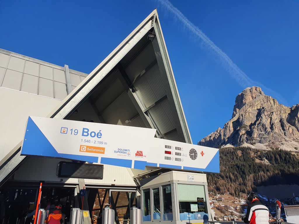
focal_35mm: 26
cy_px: 112
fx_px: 225
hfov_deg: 67.3
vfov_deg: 53.1
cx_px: 150
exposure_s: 1/2312
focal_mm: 4.32
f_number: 2.4
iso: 50
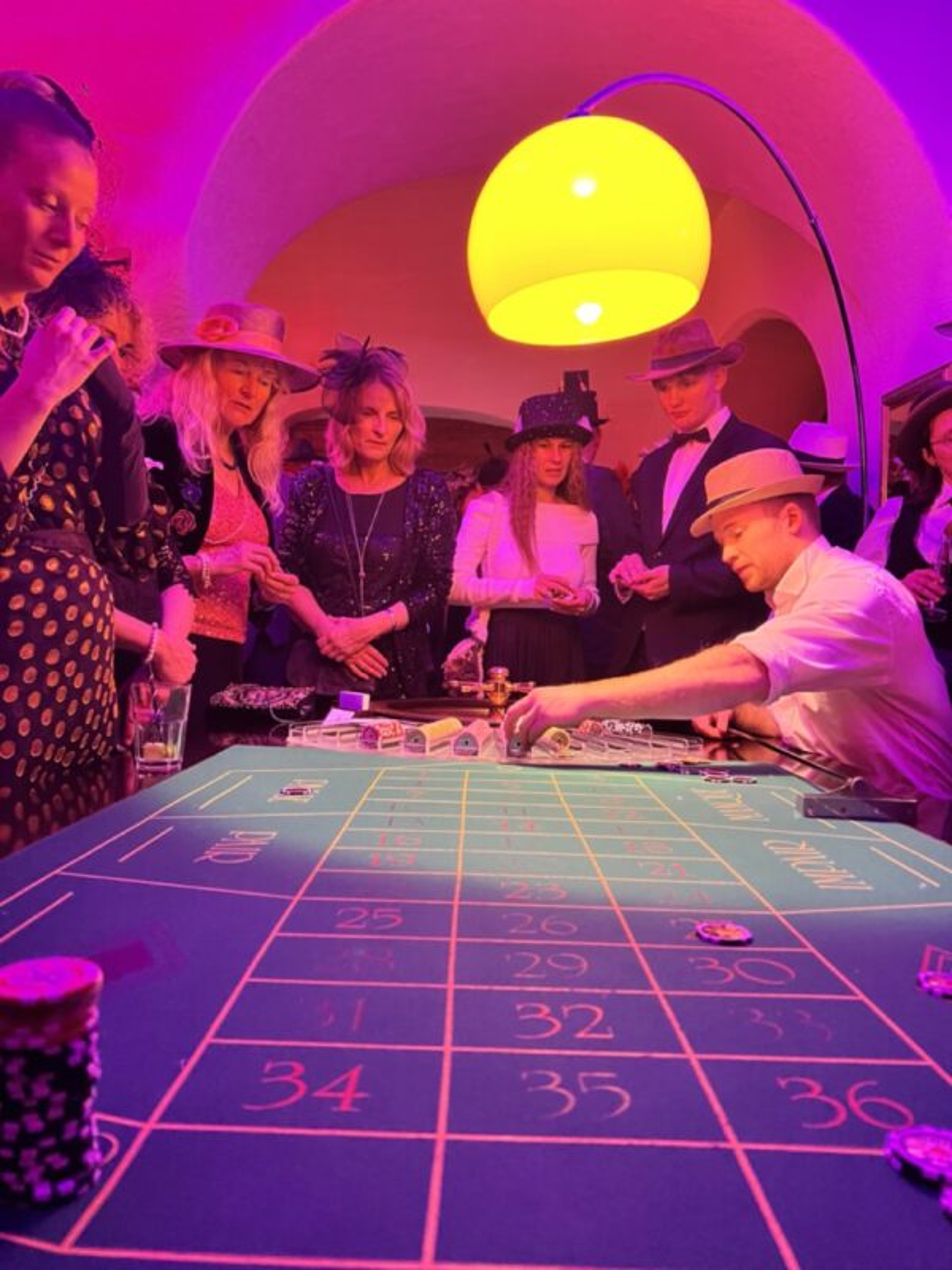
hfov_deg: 53.1
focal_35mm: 26
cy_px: 635
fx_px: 953
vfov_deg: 67.3
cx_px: 476
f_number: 1.5
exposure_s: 1/25
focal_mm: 5.7
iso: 500
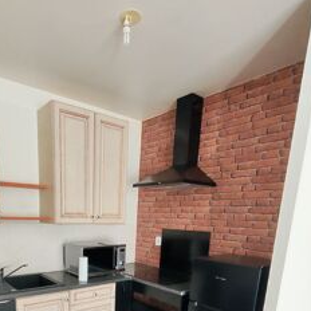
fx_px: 264
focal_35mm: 26
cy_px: 275
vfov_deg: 53.8
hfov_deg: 59.4
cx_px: 102
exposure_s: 1/50
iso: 100
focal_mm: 1.96
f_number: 2.2
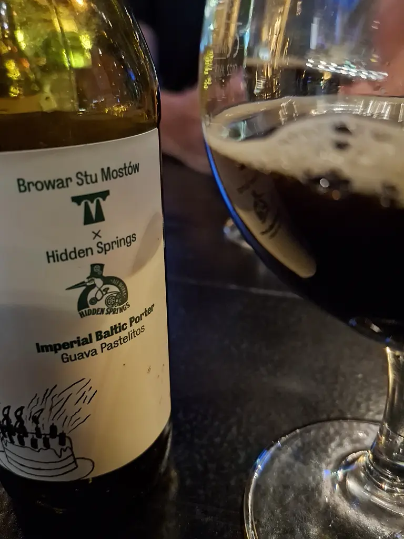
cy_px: 270
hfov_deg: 54.9
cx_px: 202
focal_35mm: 25
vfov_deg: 69.4
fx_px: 389
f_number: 1.8
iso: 2000
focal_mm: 4.69
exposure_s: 1/7
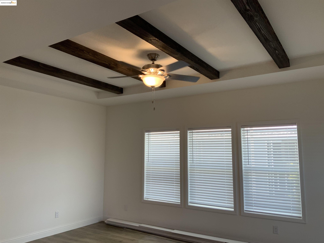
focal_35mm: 29
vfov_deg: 48.2
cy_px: 122
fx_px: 271
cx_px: 162
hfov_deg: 61.7
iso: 32
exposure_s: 1/60
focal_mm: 3
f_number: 1.8
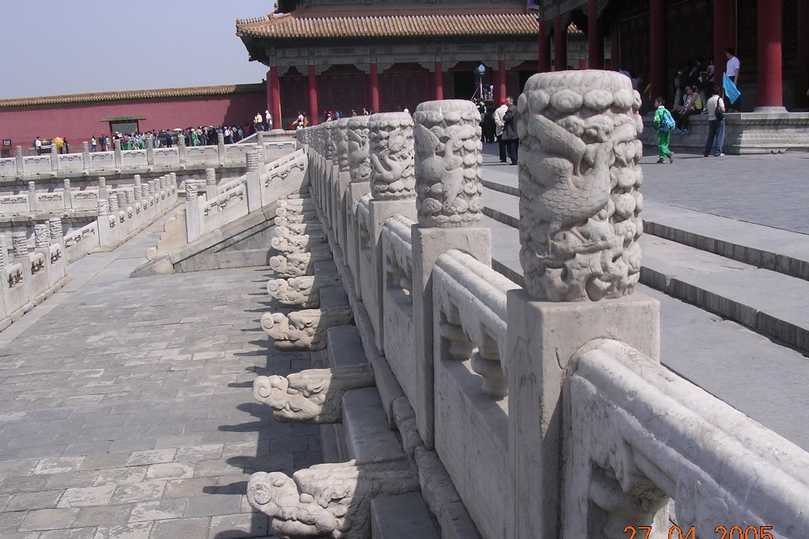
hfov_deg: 48.5
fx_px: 899
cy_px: 294
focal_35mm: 40
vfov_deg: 33.4
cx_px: 404
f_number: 5.6
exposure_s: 1/287
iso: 100
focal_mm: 5.8
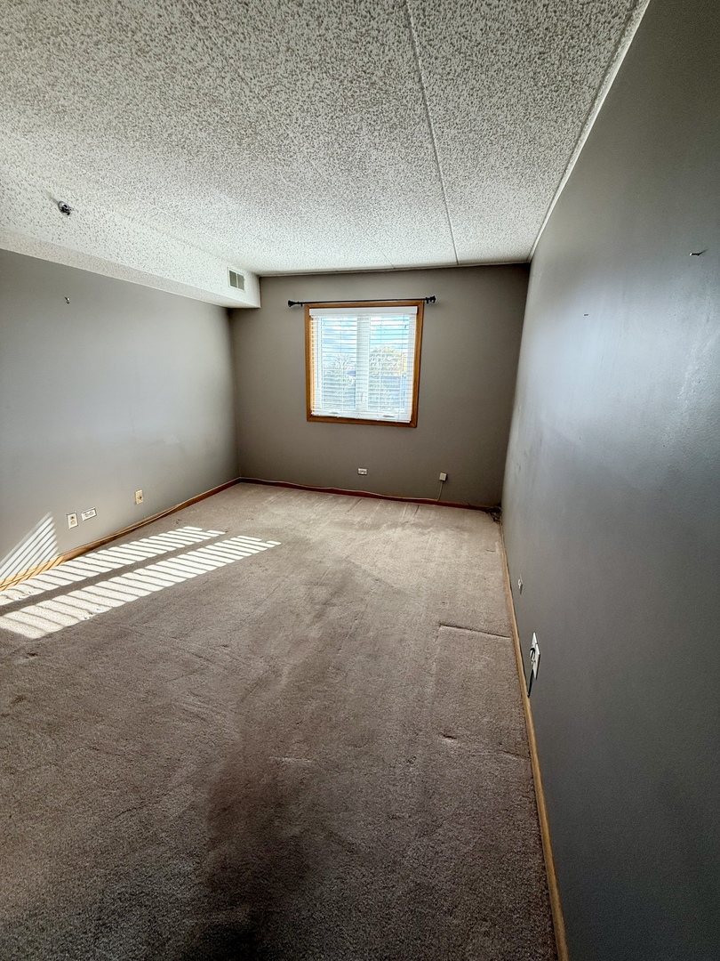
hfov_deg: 85.7
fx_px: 388
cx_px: 360
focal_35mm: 14
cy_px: 480
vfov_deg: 102.1
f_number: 2.2
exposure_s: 1/120
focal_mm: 2.22
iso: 125
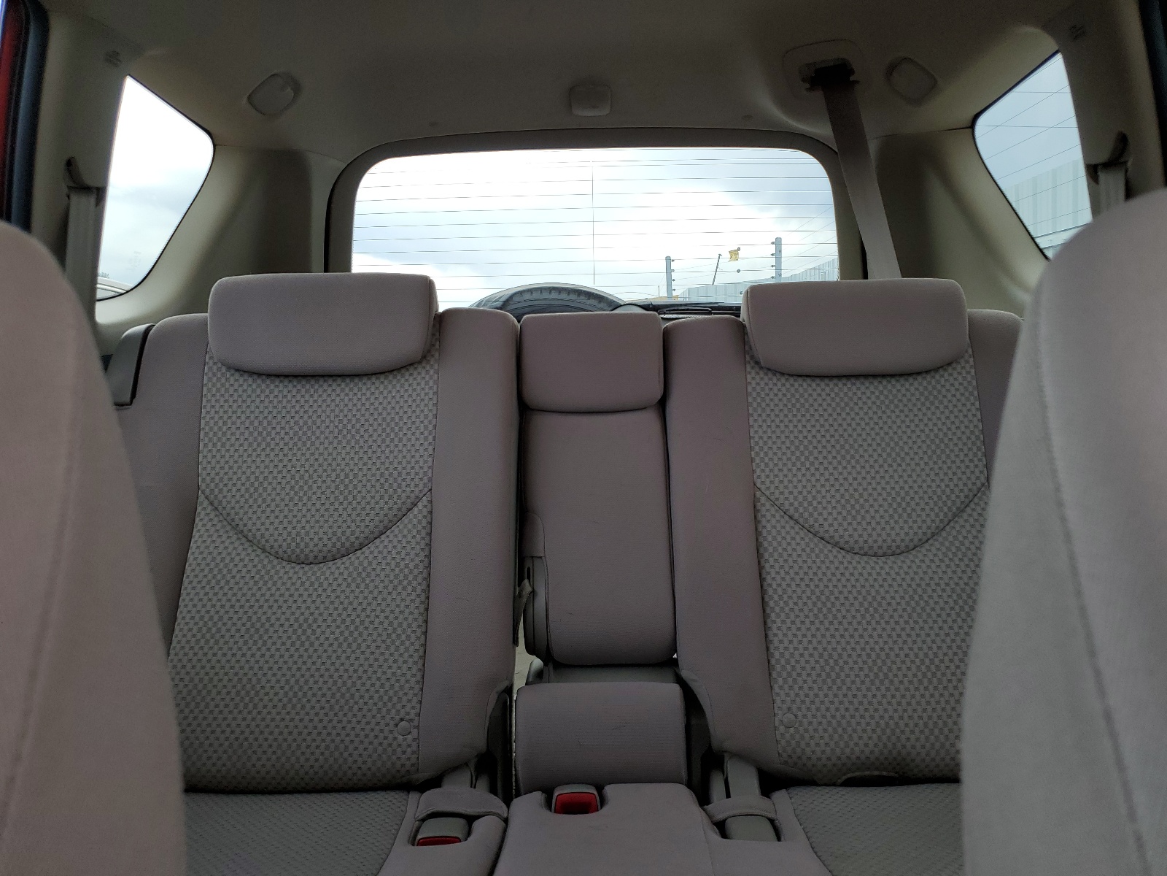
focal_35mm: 26
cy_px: 438
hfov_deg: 67.3
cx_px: 584
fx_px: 877
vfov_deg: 53.1
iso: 50
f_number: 1.5
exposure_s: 1/175
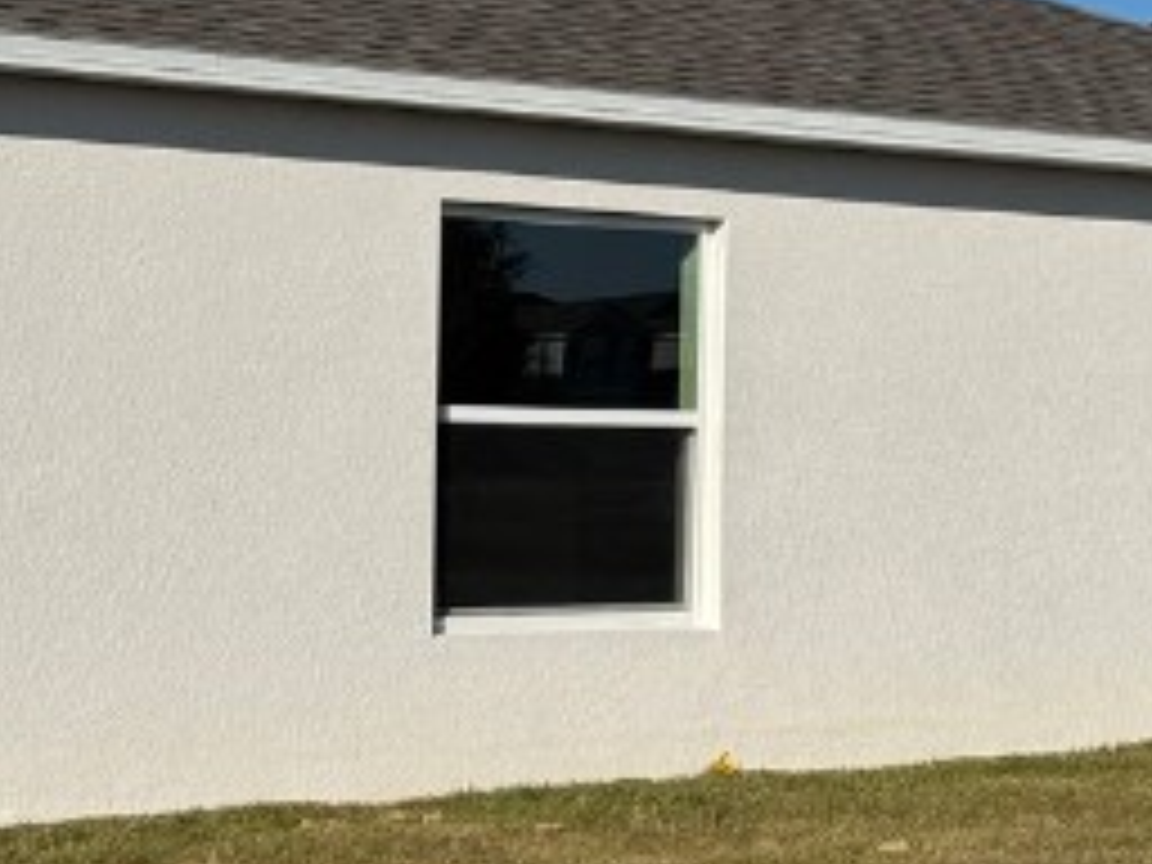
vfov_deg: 15.4
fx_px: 3195
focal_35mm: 96
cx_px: 486
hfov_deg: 20.4
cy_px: 486
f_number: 1.78
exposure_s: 1/9009
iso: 80
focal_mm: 6.76
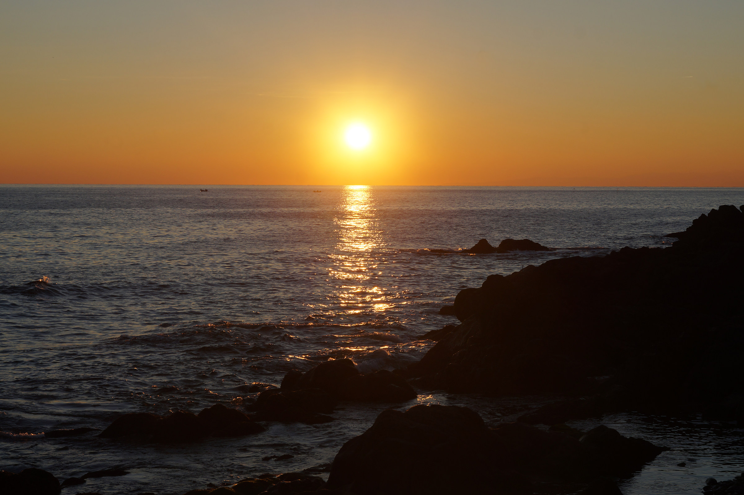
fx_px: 1704
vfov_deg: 16.5
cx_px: 372
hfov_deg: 24.6
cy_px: 248
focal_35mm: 82
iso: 100
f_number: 10
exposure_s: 1/250
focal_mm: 55
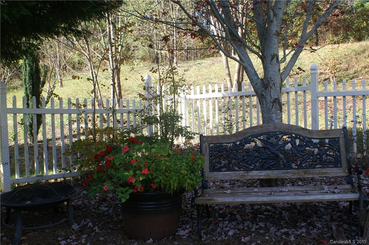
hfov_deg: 53.2
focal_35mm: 36
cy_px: 122
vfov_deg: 36.8
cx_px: 184
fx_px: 369
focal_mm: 24
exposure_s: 1/80
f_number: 8
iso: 100
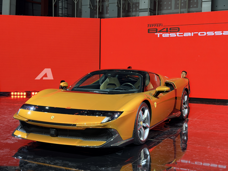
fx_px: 316
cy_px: 86
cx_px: 114
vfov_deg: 30.3
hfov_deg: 39.7
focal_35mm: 48
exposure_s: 1/100
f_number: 1.78
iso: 80
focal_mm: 6.76
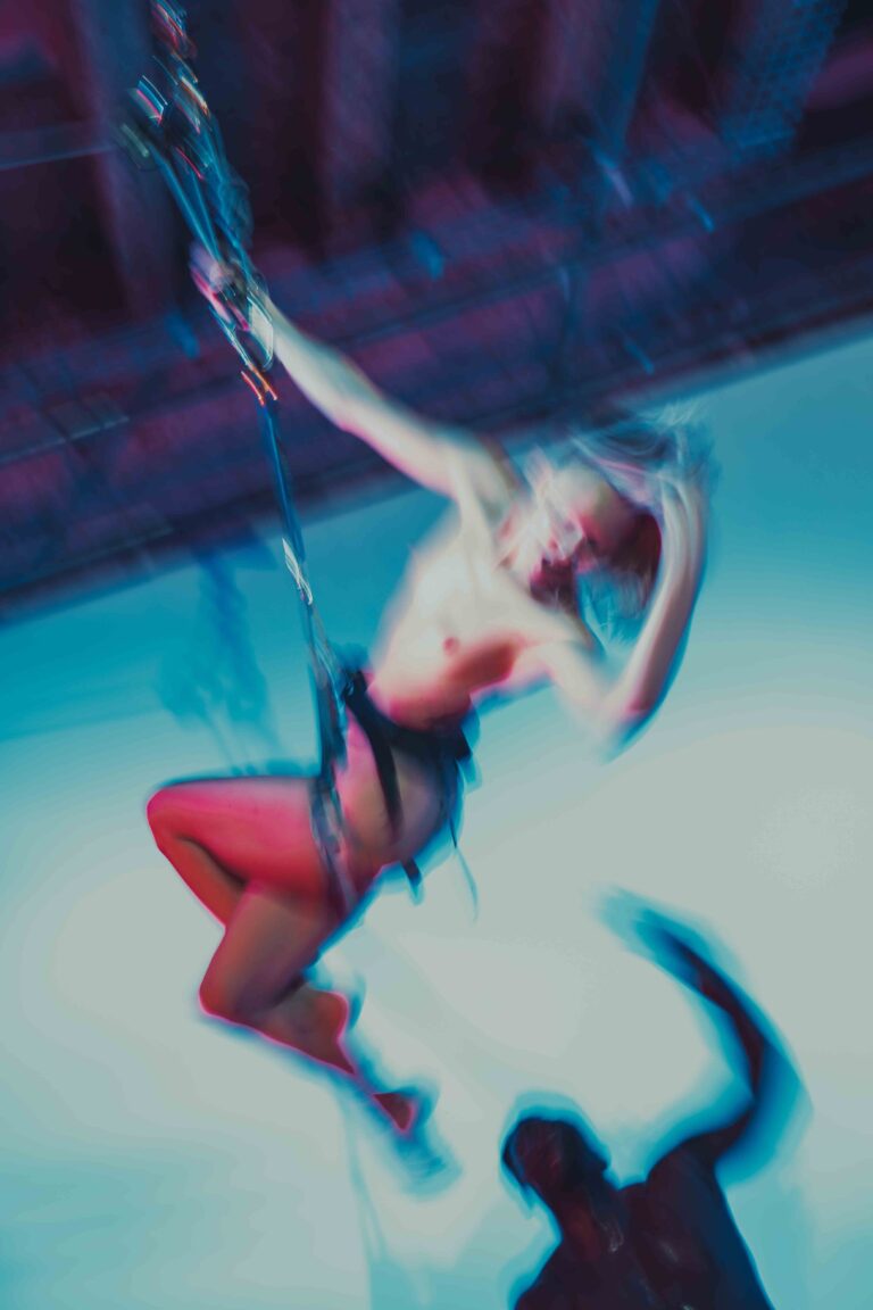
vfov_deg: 24.2
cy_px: 655
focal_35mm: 84
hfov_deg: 16.3
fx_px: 3055
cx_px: 436
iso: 125
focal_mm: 56
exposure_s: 1/8
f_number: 2.2
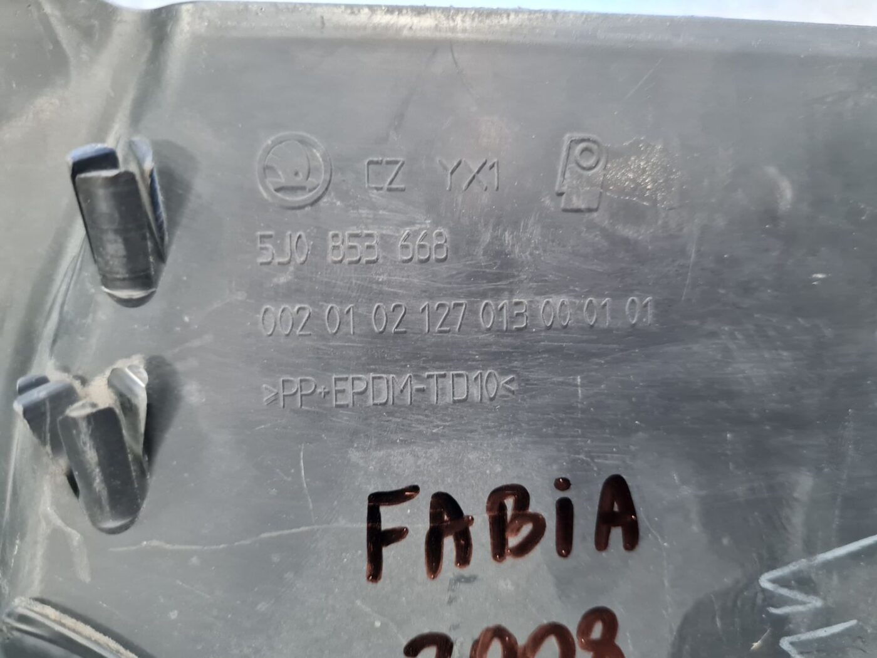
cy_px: 329
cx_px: 438
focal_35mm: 26
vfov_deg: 53.1
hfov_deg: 67.3
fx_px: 659
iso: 640
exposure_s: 1/33
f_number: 1.8
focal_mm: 5.4
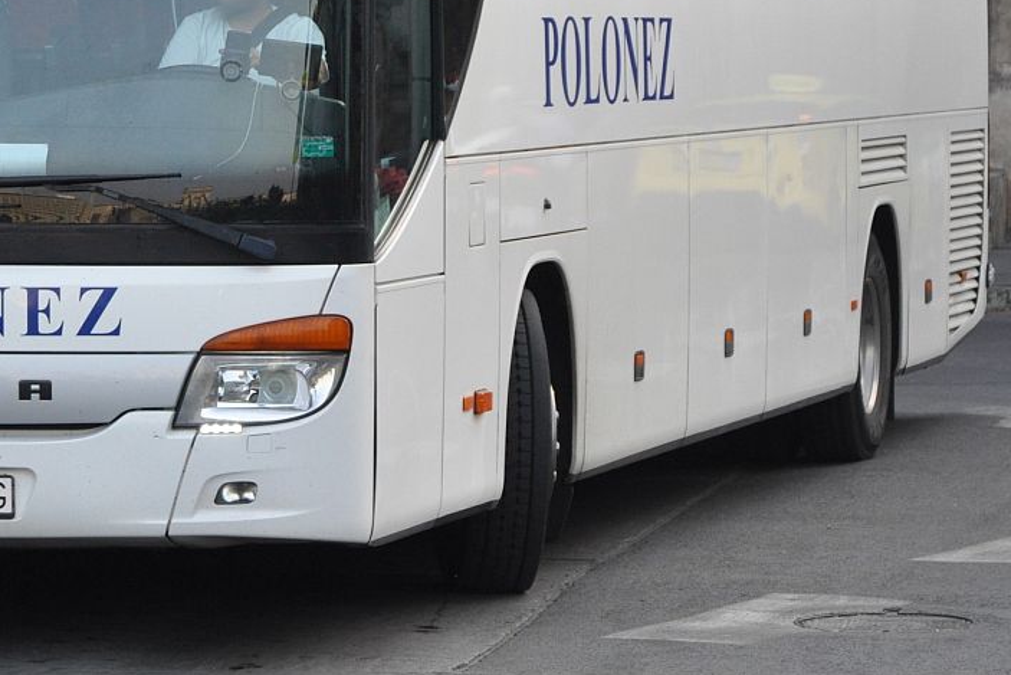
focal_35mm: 211
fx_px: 5926
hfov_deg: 9.7
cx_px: 211
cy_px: 33
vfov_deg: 6.5
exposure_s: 1/500
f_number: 5.3
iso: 800
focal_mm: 70
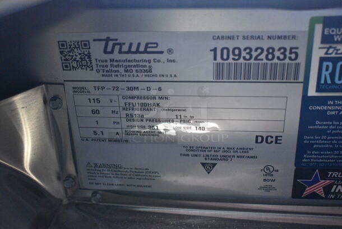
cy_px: 114
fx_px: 414
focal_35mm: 44
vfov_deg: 30.9
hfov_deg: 44.9
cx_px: 171
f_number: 4.5
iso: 6400
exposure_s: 1/80
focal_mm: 29
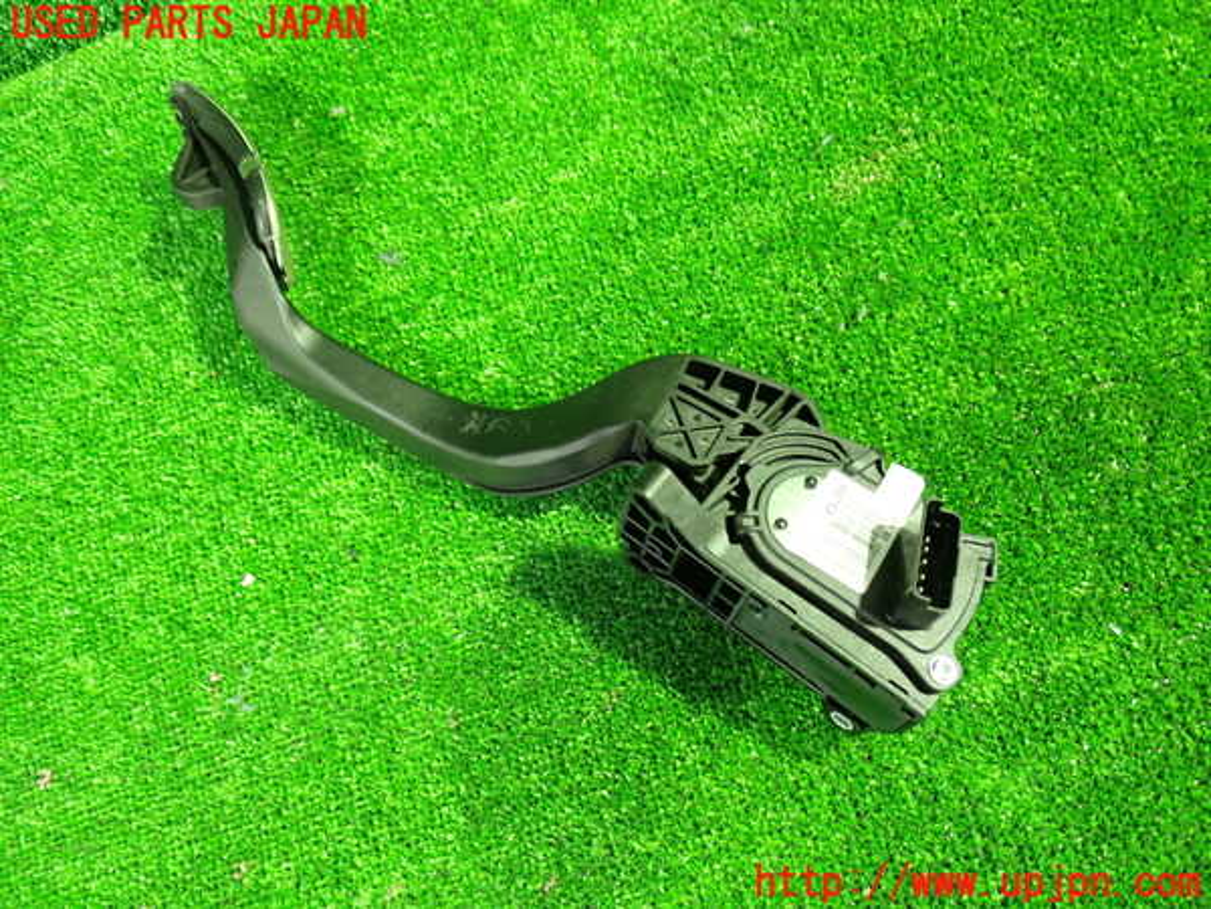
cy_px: 454
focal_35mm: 30
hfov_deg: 60.0
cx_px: 606
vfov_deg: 46.8
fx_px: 1050
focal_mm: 5.4
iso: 800
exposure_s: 1/15
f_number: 2.3
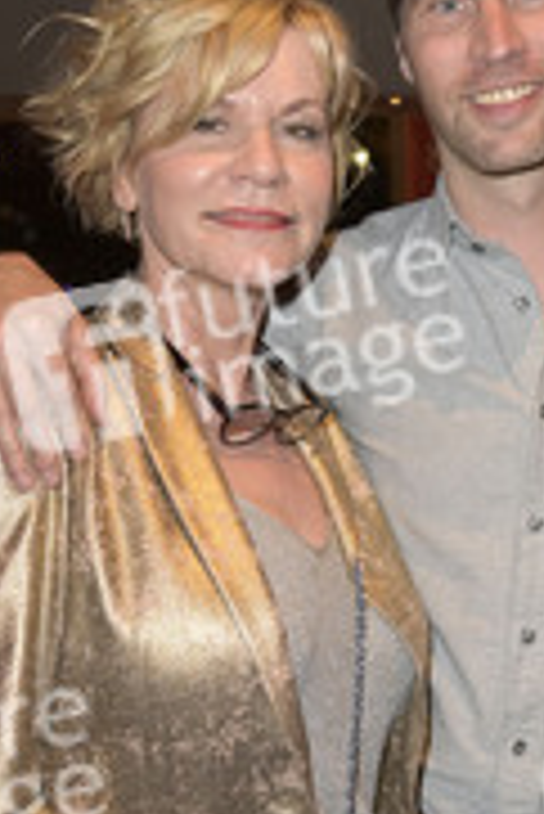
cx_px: 364
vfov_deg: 26.7
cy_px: 571
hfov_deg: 18.2
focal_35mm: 75
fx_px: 1697
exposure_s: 1/60
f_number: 5.6
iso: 1600
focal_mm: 34
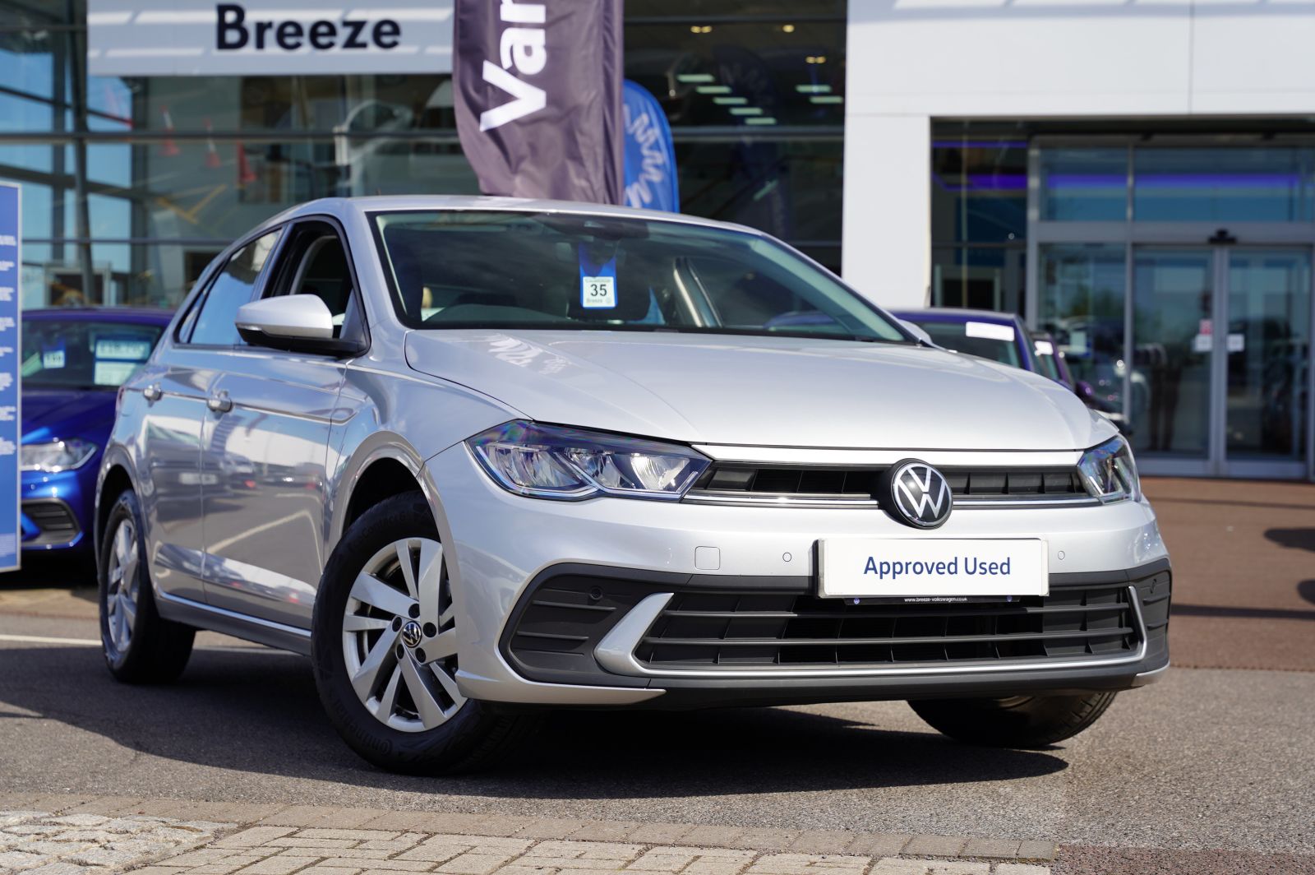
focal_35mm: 64
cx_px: 658
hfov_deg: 31.6
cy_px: 438
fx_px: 2325
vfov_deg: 21.3
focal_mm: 63.7
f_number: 5
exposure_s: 1/250
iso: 100
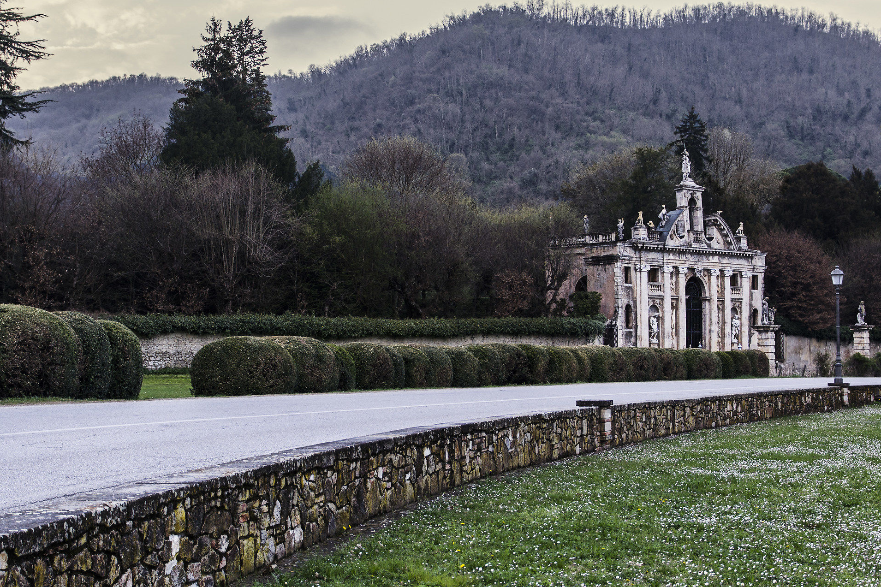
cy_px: 311
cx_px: 412
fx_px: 1199
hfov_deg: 40.3
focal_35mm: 49
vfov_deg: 27.5
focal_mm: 26
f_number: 3.2
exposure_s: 1/250
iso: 200
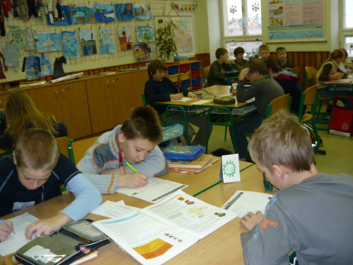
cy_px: 129
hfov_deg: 54.0
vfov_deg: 41.8
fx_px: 347
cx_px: 181
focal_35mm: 34
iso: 100
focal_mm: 5.5
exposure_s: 1/30
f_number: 2.8
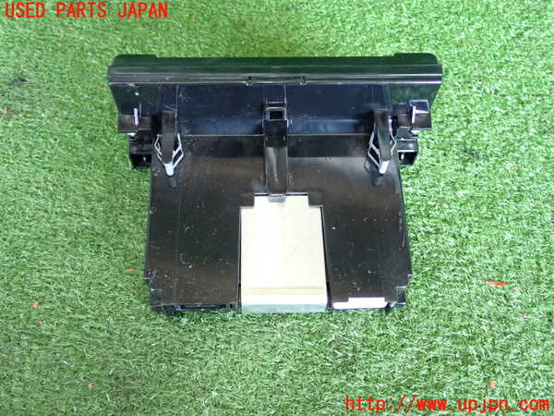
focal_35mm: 36
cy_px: 208
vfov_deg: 39.7
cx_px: 277
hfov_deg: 51.4
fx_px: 576
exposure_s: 1/40
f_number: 2.5
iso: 320
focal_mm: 6.37
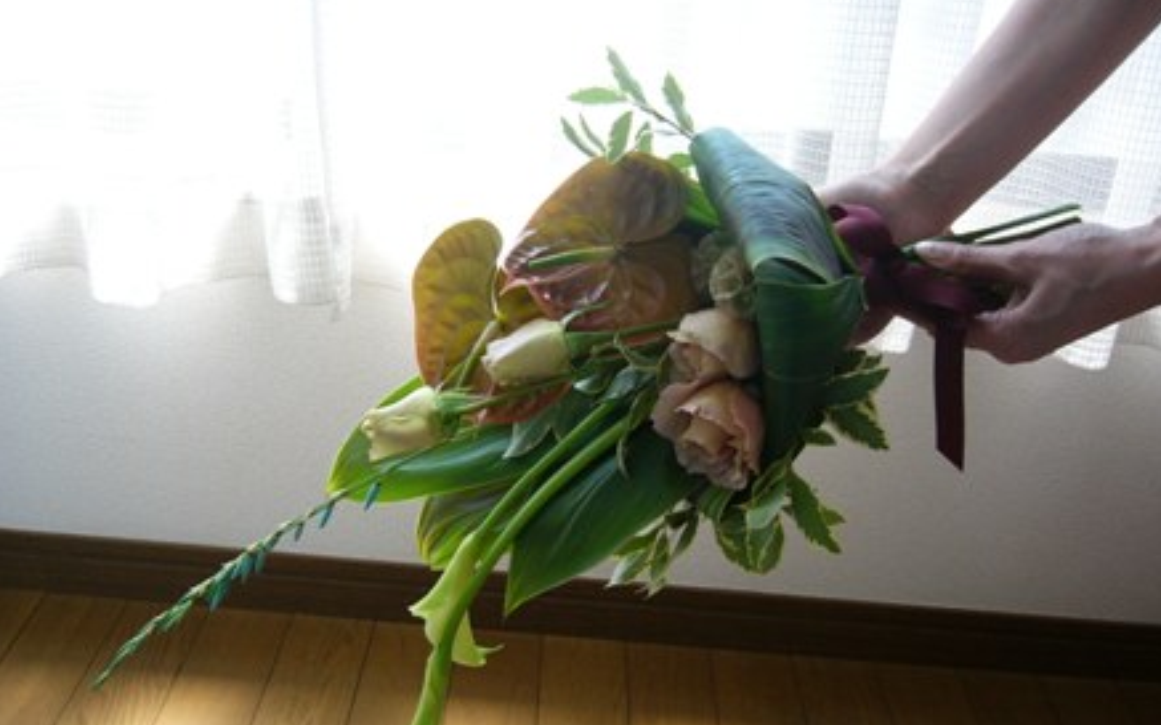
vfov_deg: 33.6
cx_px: 571
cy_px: 385
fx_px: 1202
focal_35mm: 38
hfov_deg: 51.5
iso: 100
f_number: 2.8
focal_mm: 5.8
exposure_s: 1/50
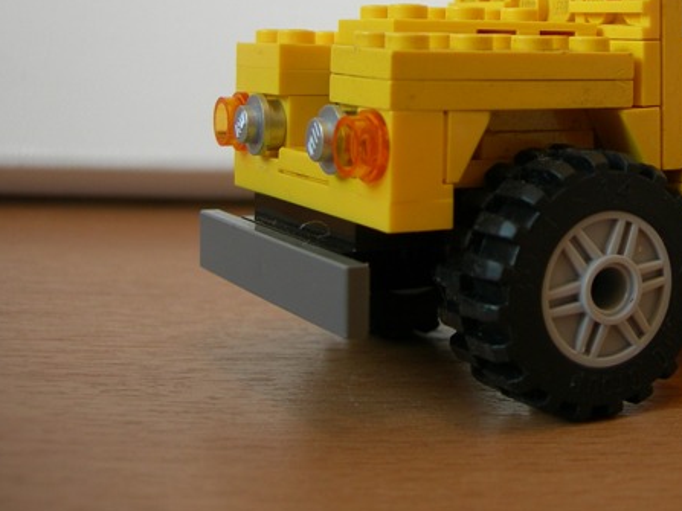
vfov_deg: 21.2
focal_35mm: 68
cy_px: 75
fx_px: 1339
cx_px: 606
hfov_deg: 27.6
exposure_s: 1/8.1
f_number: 2.8
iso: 50
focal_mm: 7.8
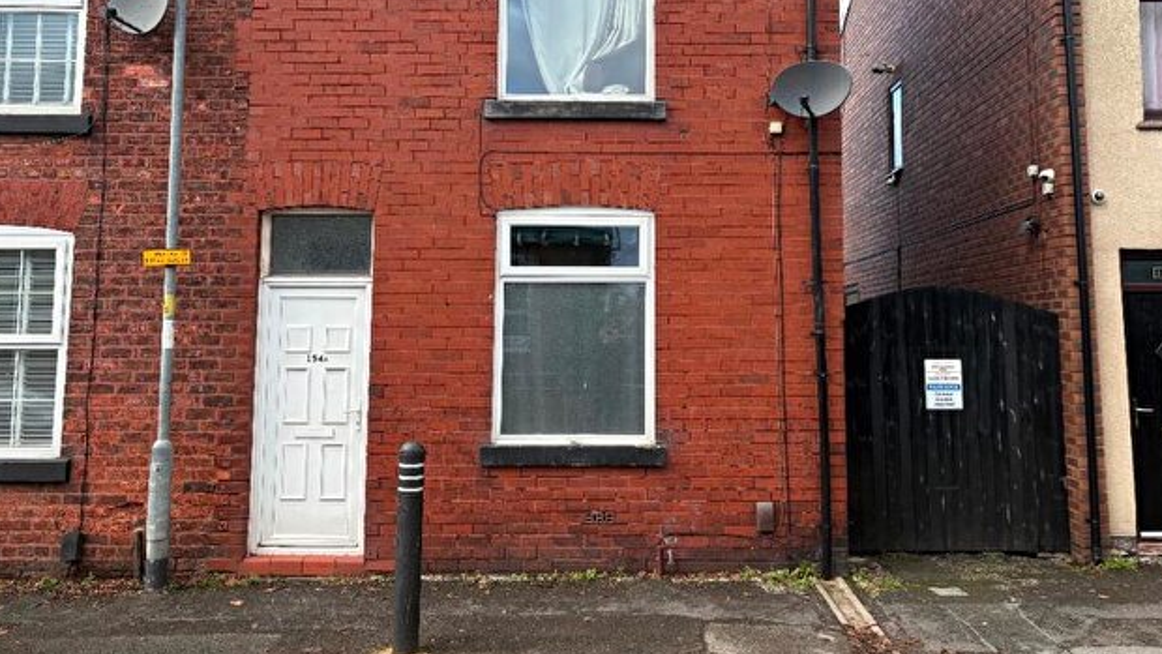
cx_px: 617
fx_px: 986
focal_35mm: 32
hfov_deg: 61.0
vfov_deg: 36.4
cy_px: 231
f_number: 1.6
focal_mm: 5.96
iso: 64
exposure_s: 1/478
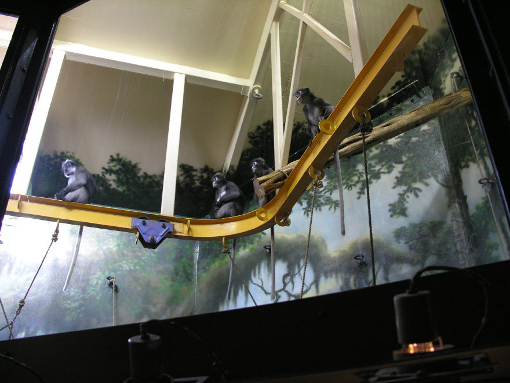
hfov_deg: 52.6
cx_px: 255
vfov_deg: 40.7
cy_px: 192
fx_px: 516
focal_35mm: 35
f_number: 2.8
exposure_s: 1/14
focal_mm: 8.9
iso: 200
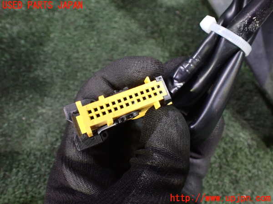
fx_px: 237
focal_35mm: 30
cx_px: 136
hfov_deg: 60.0
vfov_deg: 46.8
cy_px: 102
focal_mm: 5.4
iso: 800
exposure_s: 1/30
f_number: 2.3
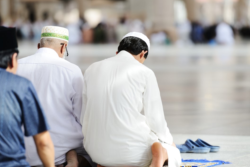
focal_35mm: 243
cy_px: 99
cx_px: 121
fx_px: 1688
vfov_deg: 5.7
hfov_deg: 8.5
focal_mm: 200
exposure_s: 1/1000
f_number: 3.5
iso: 250
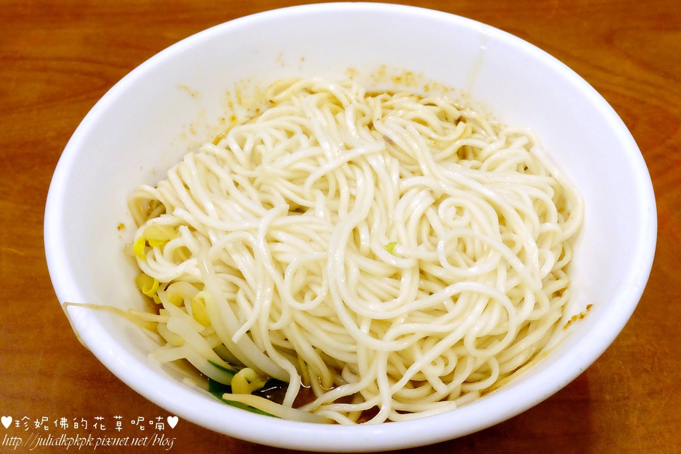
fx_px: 681
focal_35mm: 36
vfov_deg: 36.9
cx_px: 340
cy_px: 227
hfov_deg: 53.1
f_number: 13
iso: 5000
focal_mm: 24.3
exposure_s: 1/60
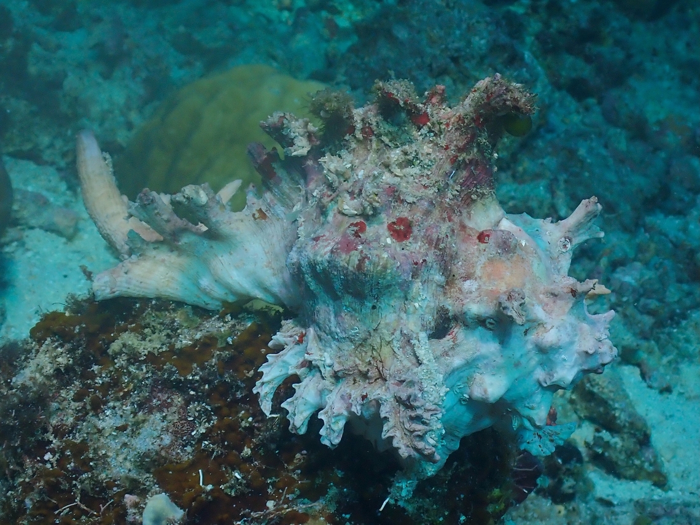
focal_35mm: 100
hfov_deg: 19.6
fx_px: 2022
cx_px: 350
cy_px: 262
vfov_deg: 14.8
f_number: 6.3
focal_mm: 18
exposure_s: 1/400
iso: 200
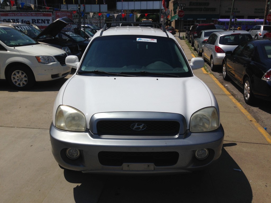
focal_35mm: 33
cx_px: 136
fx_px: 258
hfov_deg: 55.4
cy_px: 102
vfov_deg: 42.9
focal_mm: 4.12
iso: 50
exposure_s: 1/4926
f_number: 2.4
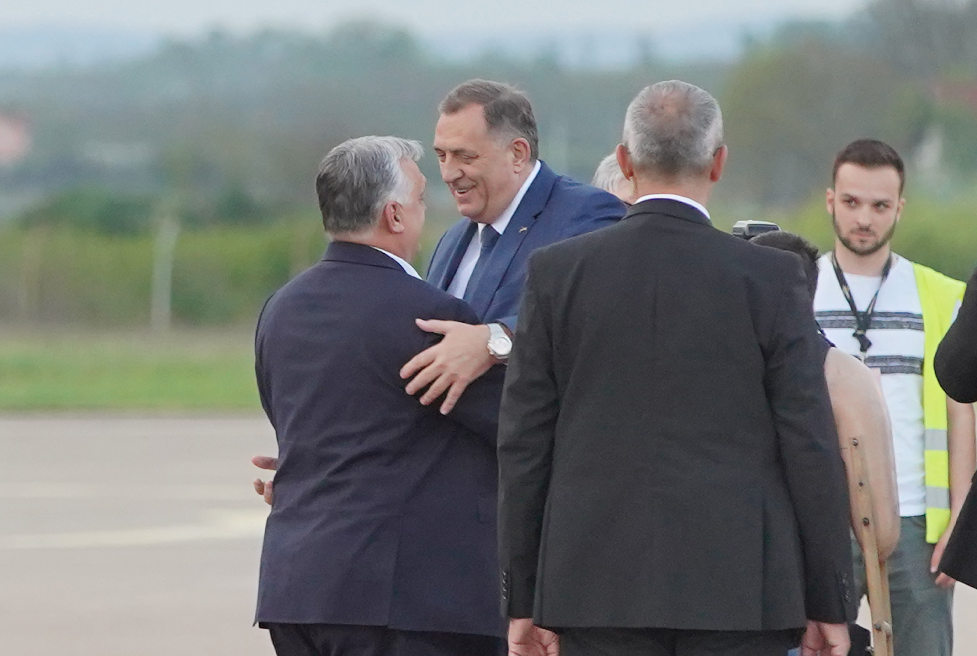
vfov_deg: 4.6
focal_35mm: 300
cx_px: 488
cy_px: 328
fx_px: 8158
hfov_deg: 6.9
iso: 2000
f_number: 4
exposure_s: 1/500
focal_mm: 200
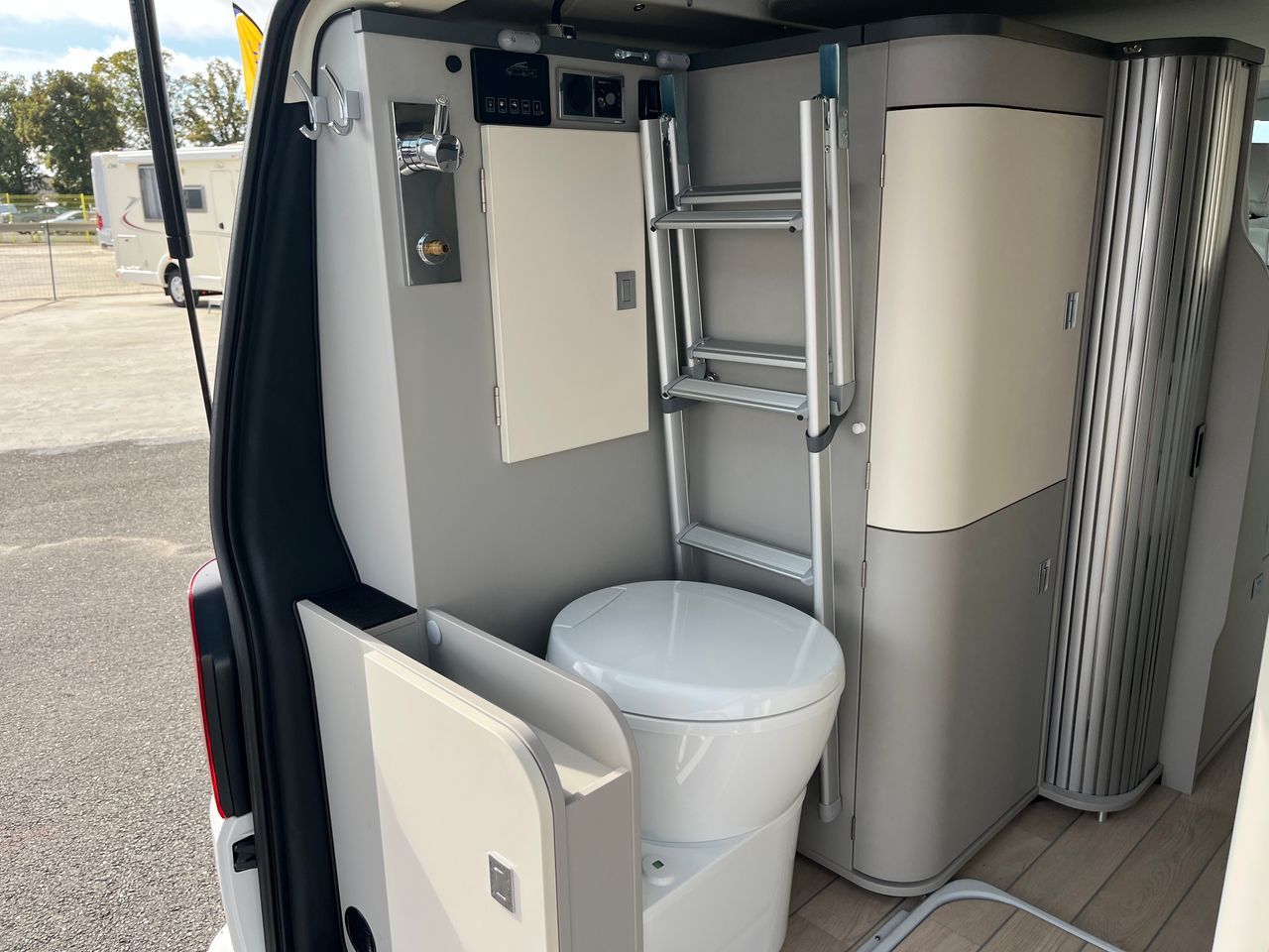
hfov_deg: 67.3
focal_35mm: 26
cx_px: 634
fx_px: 953
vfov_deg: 53.1
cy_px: 476
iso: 50
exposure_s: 1/967
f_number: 1.6
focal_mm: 5.1
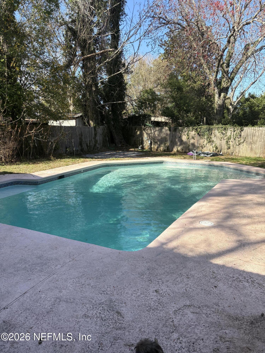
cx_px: 132
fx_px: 265
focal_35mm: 26
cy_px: 176
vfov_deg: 67.3
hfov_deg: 53.1
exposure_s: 1/1217
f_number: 1.6
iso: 50
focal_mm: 5.96
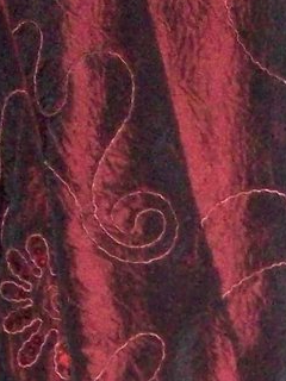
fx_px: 1696
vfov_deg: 12.5
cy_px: 451
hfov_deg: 9.4
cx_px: 439
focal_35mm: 154
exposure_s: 1/128
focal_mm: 6.2
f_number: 2.8
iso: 800
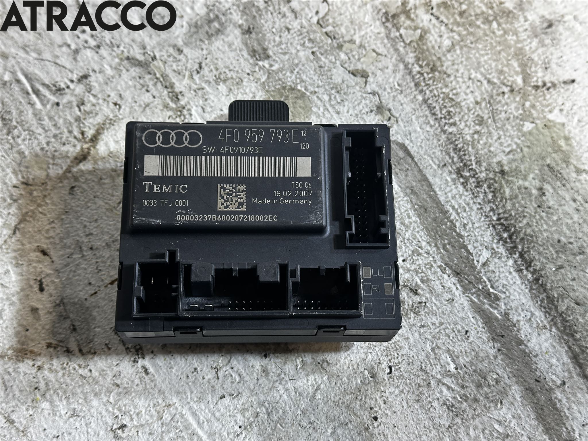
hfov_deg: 39.7
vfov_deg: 30.3
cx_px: 294
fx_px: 815
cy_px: 220
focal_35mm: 48
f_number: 1.78
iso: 160
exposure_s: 1/50
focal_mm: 6.86
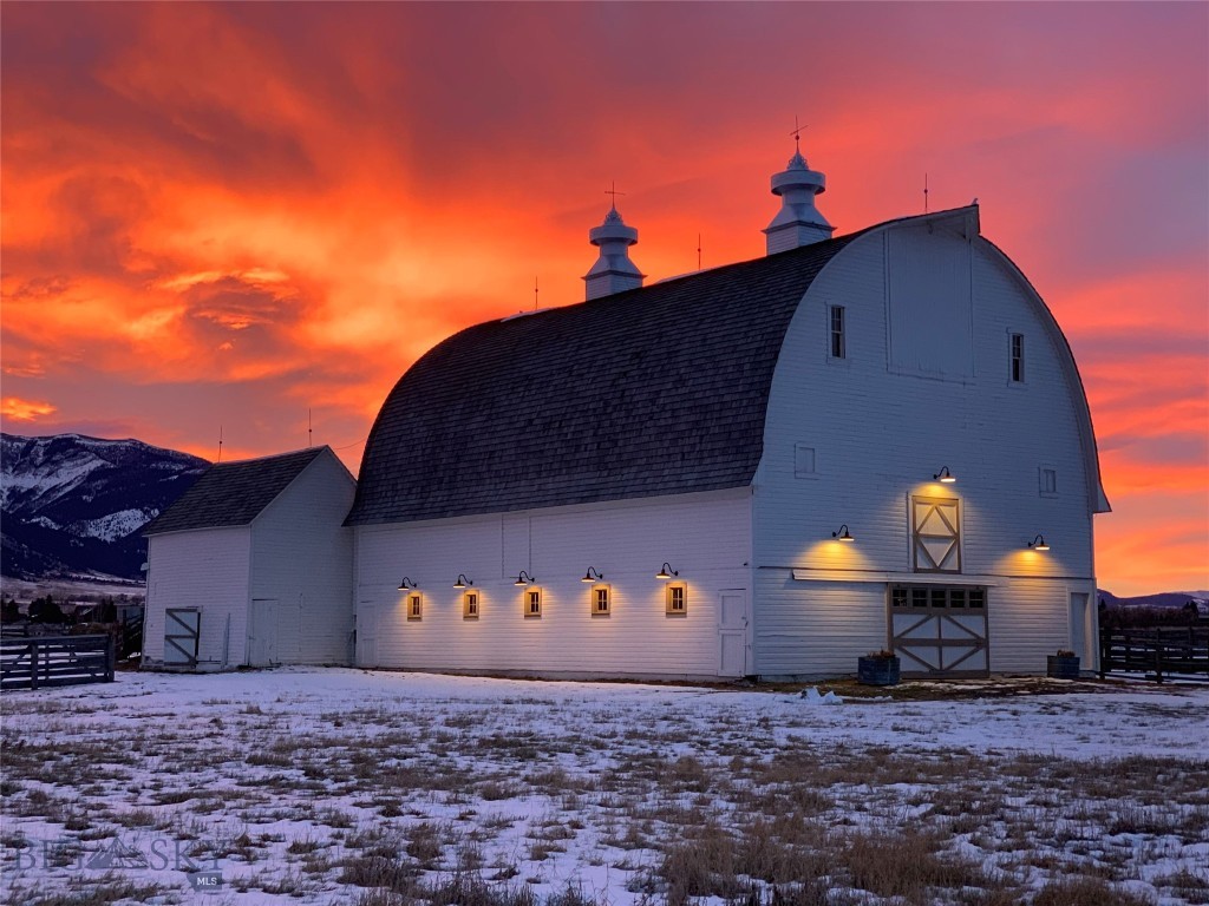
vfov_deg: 28.0
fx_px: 1816
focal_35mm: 52
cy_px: 453
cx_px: 604
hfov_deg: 36.8
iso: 125
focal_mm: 6
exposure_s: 1/60
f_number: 2.4
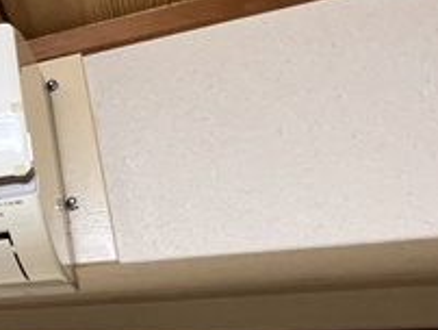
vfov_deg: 32.2
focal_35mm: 45
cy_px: 164
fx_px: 570
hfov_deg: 29.2
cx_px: -193
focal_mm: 1.57
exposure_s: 1/60
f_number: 1.8
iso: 250
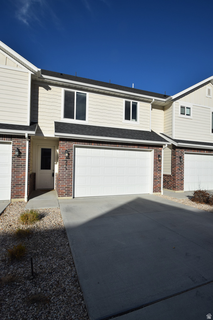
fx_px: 160
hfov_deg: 67.4
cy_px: 160
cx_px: 106
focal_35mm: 18
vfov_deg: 90.0
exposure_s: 1/500
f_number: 11
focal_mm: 12
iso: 200
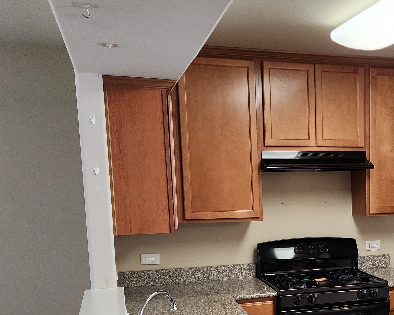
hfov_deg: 34.8
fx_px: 595
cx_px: 348
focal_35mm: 51
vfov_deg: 28.9
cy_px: 261
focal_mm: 6.4
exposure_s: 1/120
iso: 250
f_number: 1.8
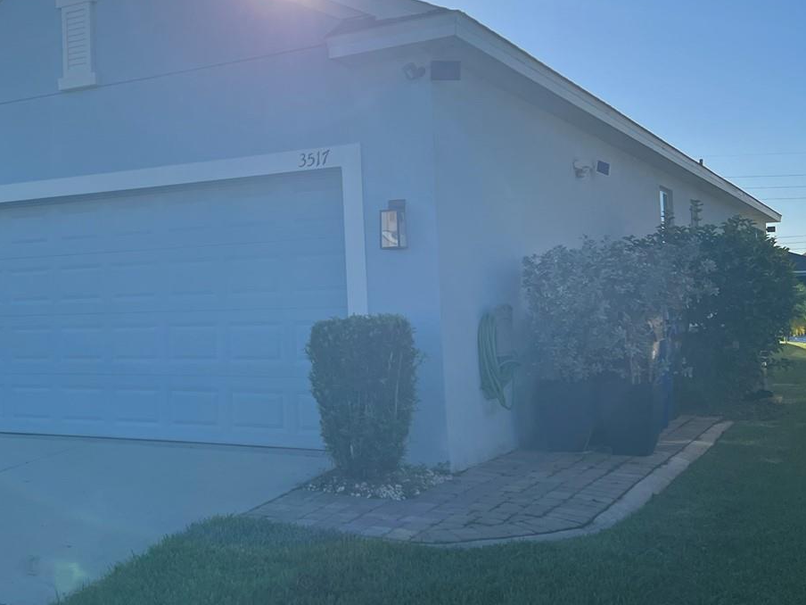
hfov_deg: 39.9
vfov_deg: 31.5
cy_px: 255
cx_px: 183
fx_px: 1071
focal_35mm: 46
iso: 50
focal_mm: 5.7
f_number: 1.5
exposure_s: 1/5587
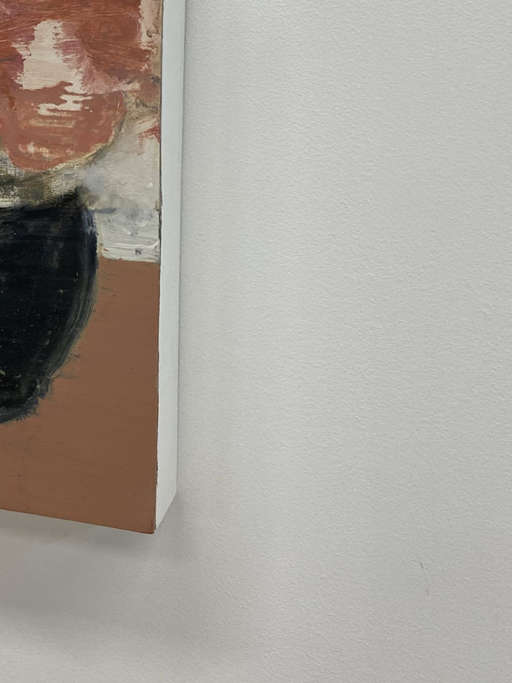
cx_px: 33
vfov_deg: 36.9
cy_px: 204
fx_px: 1006
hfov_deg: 27.4
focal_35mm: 51
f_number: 1.8
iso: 125
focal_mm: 4.25
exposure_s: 1/120
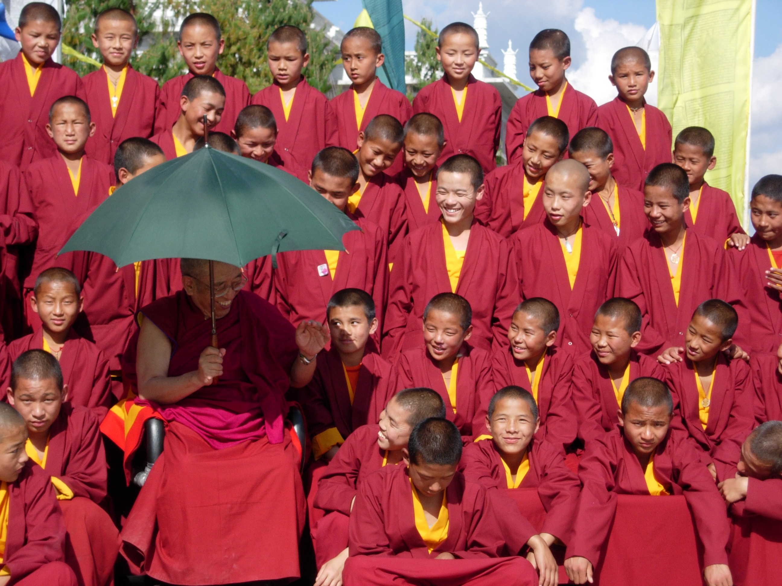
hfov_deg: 17.4
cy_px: 293
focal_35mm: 113
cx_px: 391
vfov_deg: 13.1
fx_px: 2553
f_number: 4.9
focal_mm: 23.4
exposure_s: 1/483
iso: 64
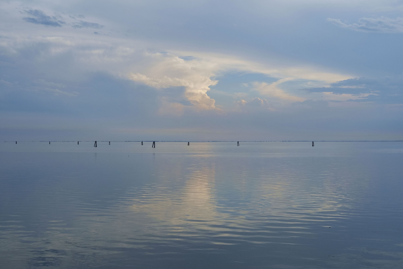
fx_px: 459
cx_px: 202
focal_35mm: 41
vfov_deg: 32.6
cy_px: 134
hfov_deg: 47.4
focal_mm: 27
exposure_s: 1/1000
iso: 800
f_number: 6.4
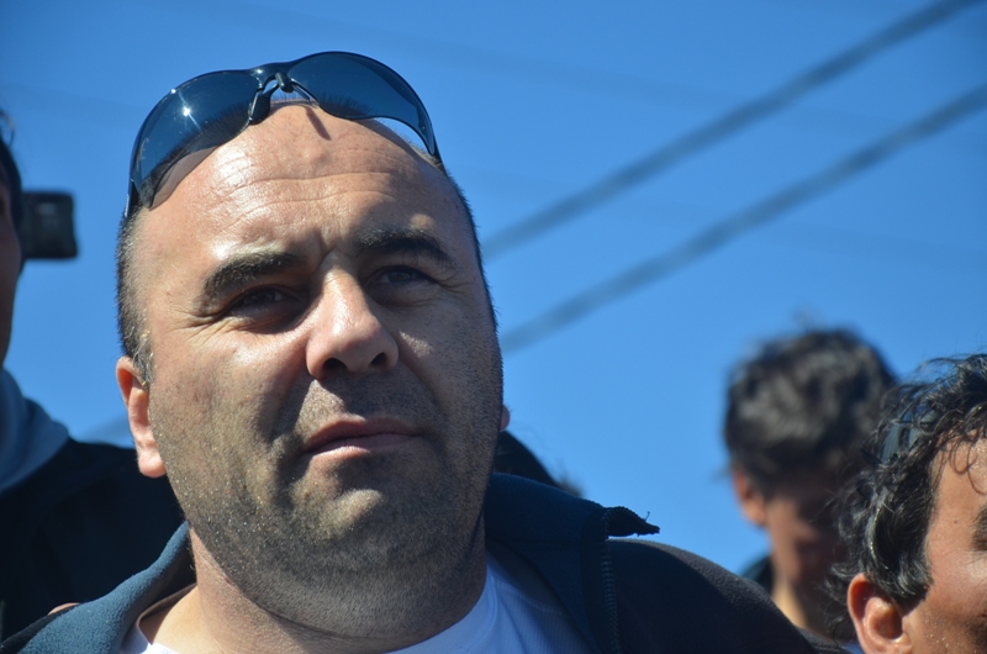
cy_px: 327
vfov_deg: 8.7
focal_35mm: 158
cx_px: 494
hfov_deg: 13.1
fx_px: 4310
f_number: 6.3
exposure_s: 1/640
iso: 200
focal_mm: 105
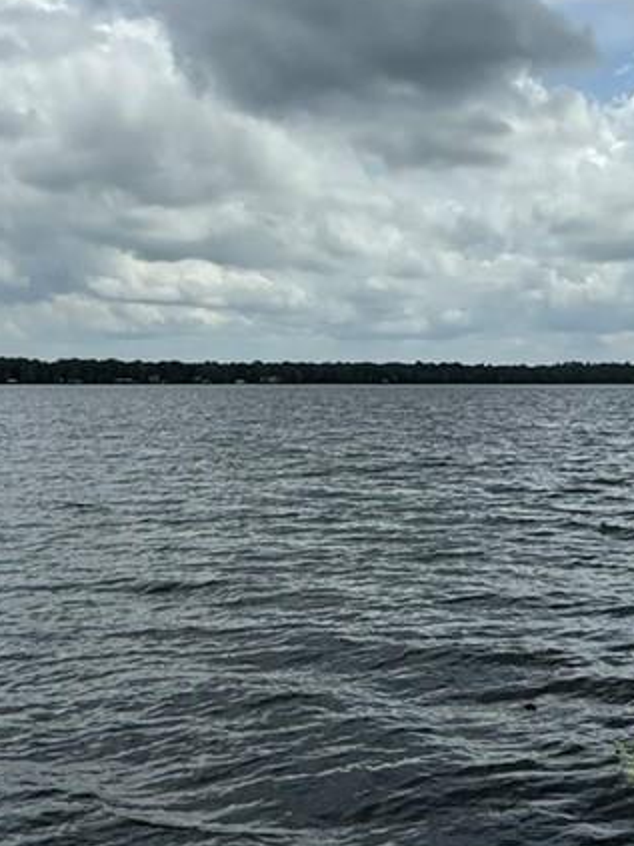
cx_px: 564
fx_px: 1295
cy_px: 340
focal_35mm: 53
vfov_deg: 36.1
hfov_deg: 26.6
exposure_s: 1/4630
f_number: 2.2
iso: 50
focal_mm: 2.22
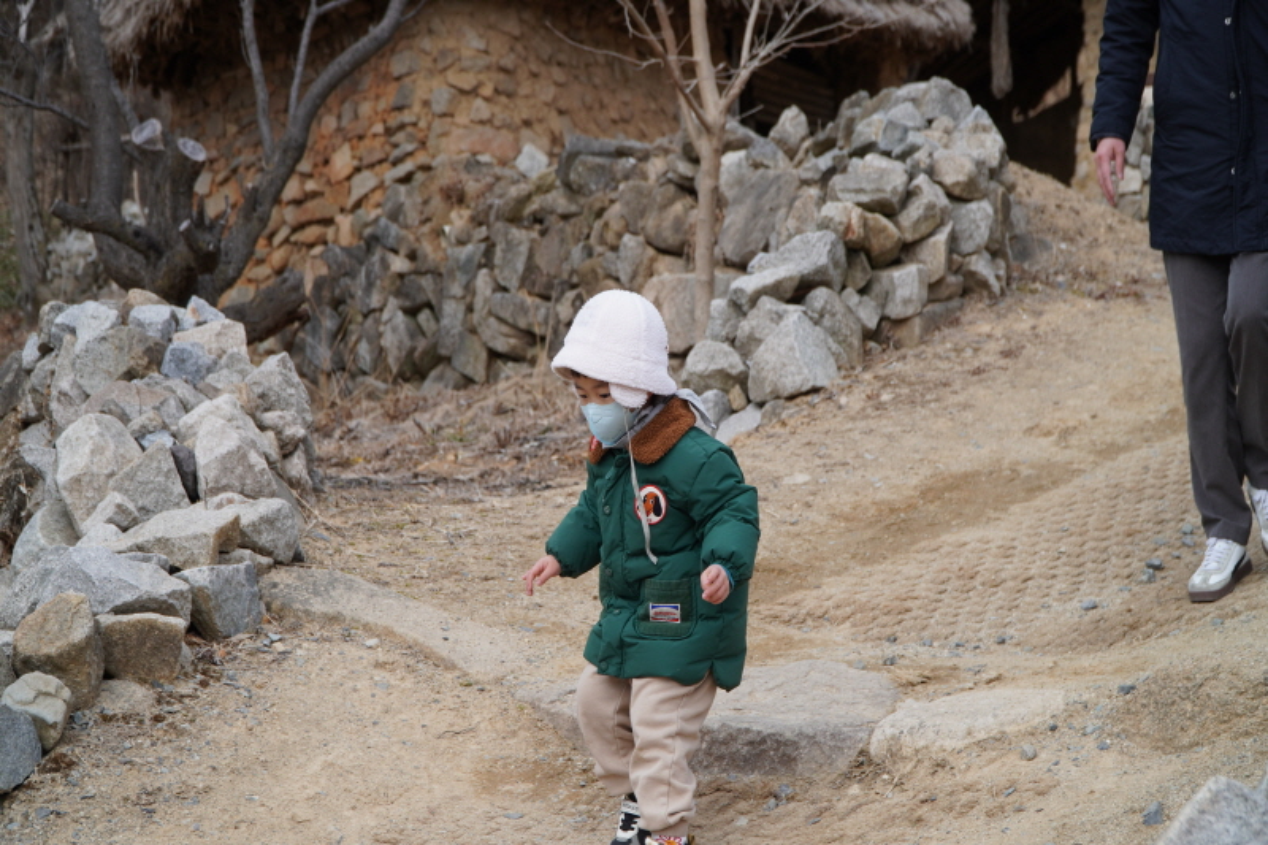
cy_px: 422
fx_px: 2430
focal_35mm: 69
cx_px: 634
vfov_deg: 19.7
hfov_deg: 29.2
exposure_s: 1/500
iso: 100
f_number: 4.5
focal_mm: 46
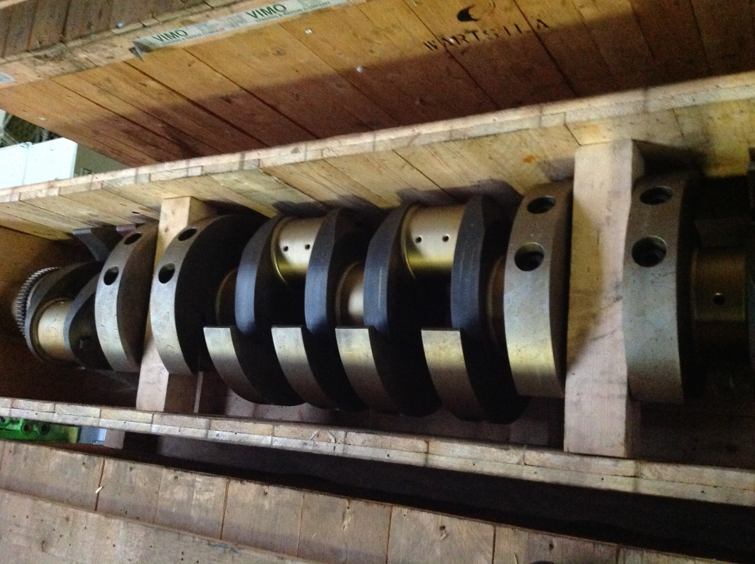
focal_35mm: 35
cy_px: 282
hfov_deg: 52.7
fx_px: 762
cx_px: 378
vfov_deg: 40.6
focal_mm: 4.28
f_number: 2.4
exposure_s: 1/17
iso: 800
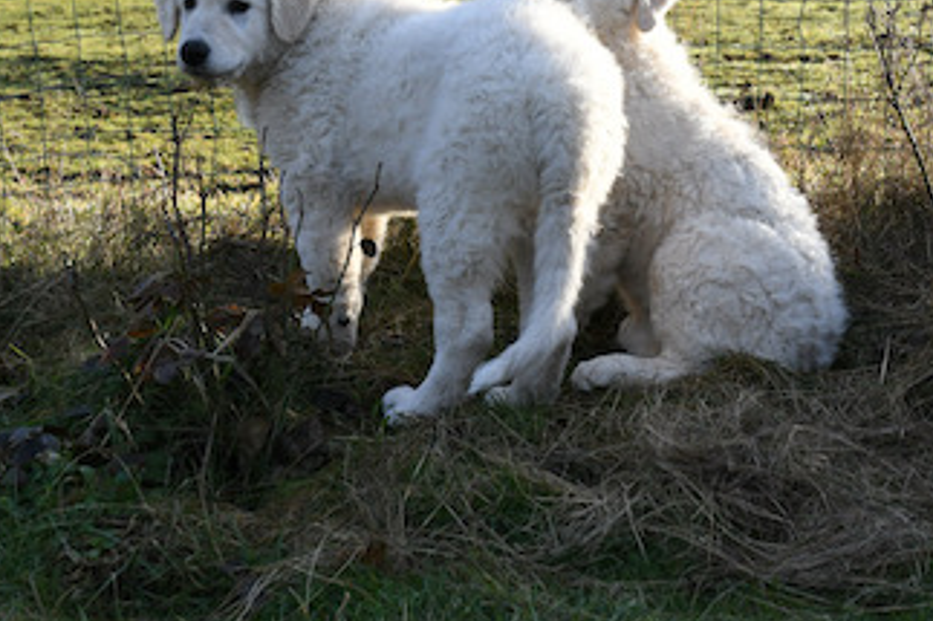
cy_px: 52
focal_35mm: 78
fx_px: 2020
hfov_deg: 26.0
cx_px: 503
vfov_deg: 17.2
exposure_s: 1/1000
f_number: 5
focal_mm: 28
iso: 640
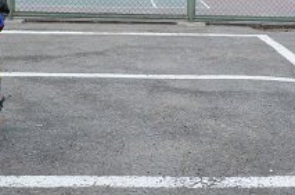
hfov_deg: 25.4
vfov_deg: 16.5
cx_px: 162
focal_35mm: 80
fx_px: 654
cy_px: -15
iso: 2500
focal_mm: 31
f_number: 11
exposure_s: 1/500
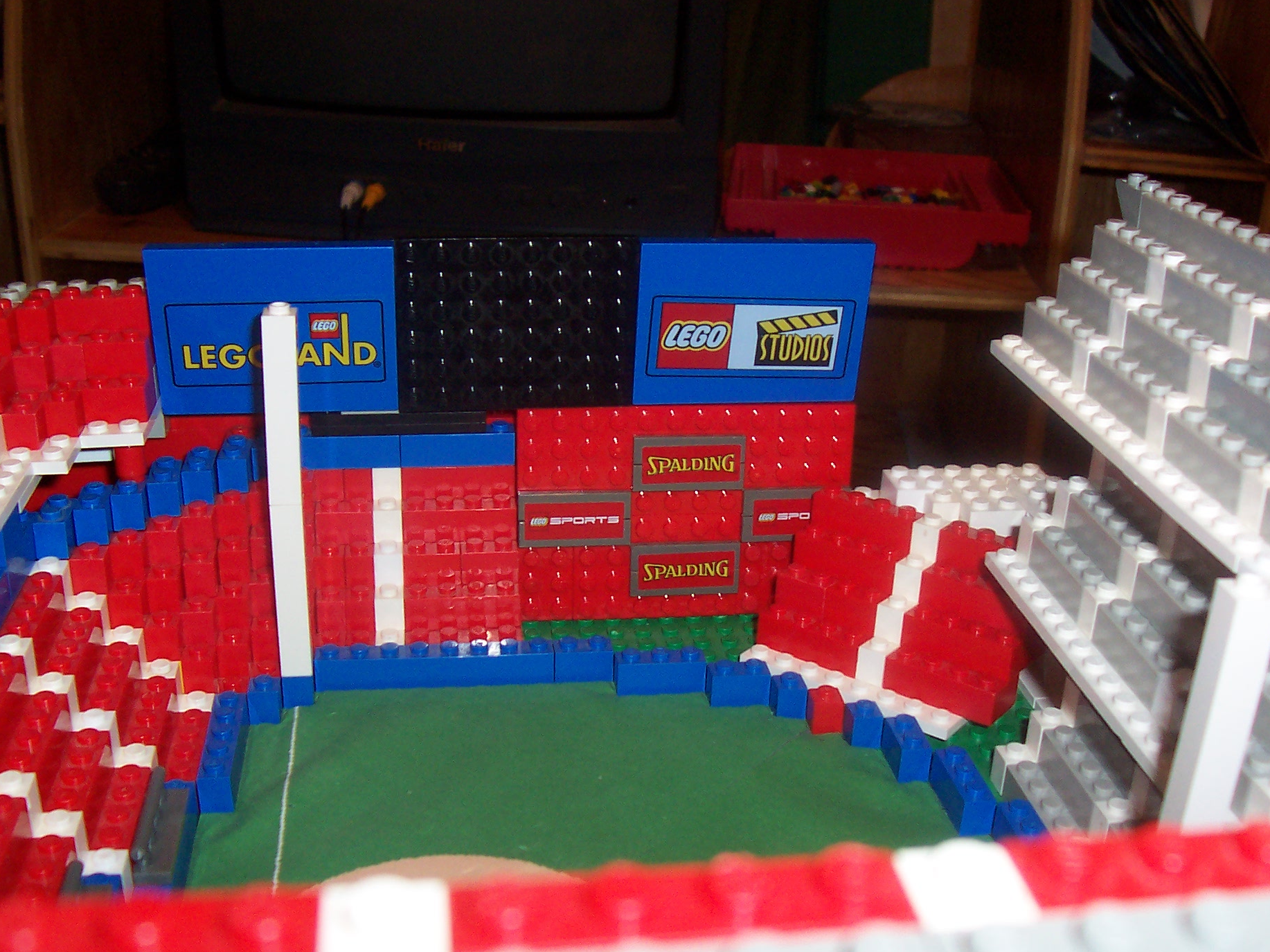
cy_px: 508
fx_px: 1504
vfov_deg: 35.1
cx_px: 639
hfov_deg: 45.8
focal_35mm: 41
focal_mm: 5.6
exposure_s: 1/60
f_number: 2.8
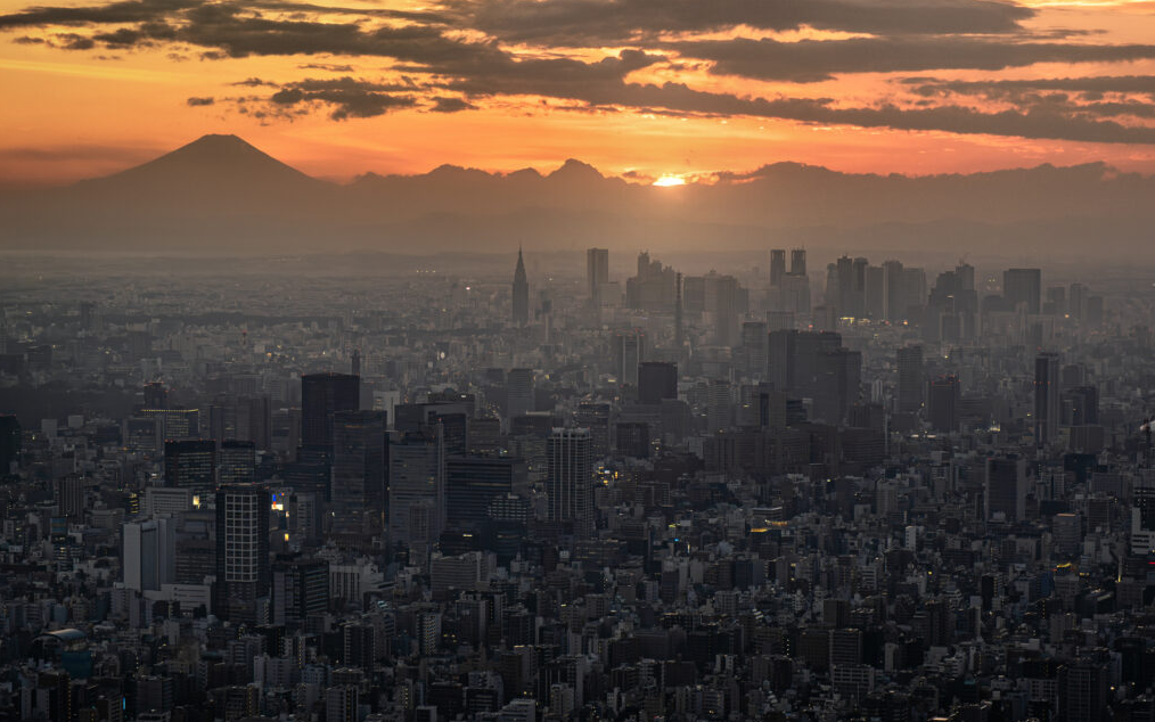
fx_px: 3368
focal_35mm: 107
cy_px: 400
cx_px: 581
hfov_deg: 19.5
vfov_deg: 12.2
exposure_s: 1/50
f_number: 6.3
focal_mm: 50
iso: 320
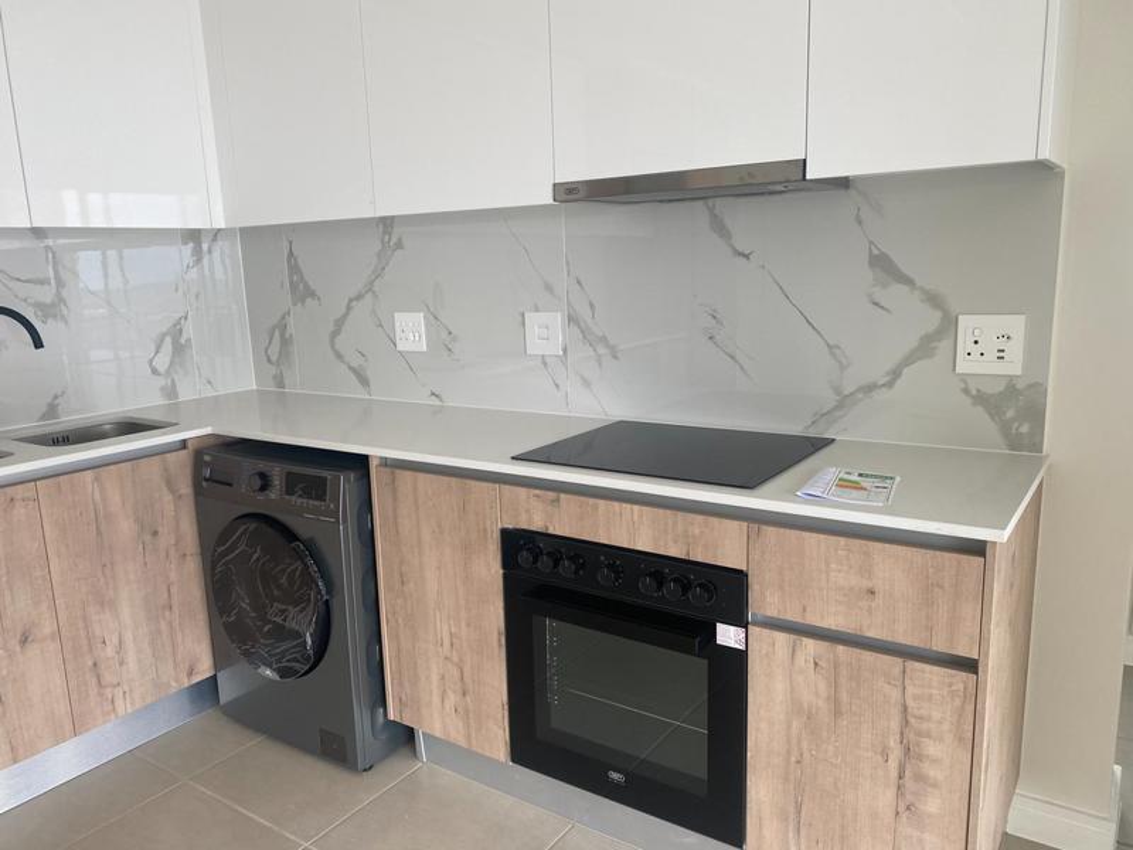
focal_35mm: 26
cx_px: 566
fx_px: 851
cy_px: 425
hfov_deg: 67.3
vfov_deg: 53.1
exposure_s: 1/122
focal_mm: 4.25
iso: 64
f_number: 1.8
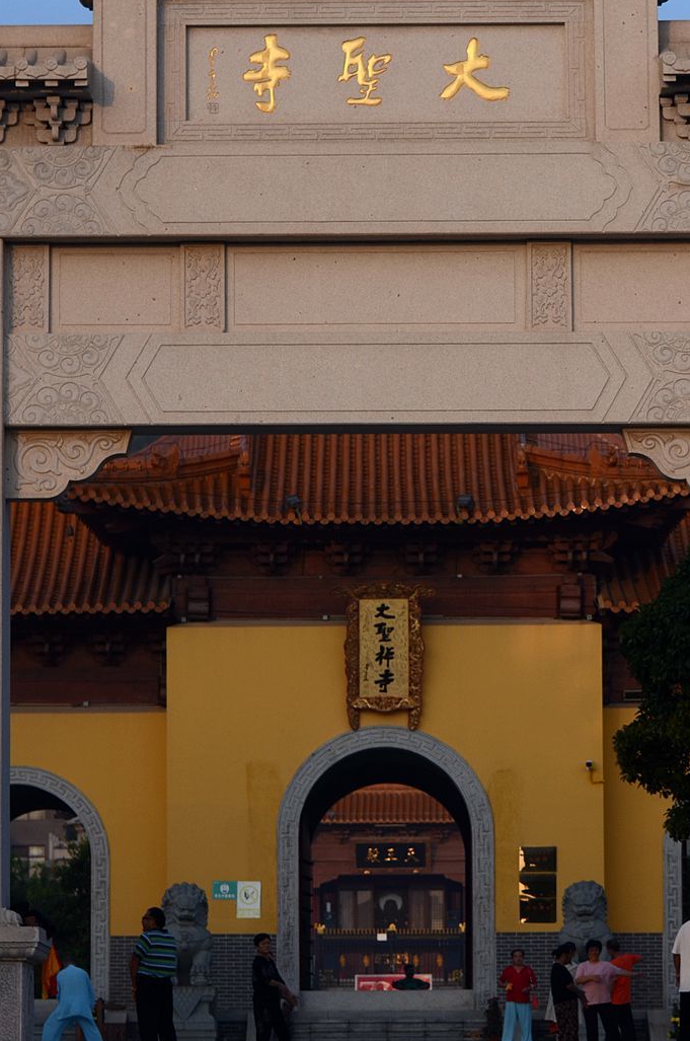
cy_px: 406
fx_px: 4559
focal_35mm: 158
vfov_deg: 13.0
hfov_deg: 8.7
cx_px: 383
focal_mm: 70
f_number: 4.5
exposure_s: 1/1000
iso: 160
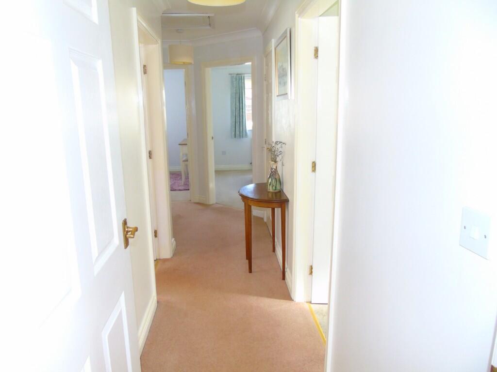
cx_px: 248
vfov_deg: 54.9
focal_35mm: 25
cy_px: 186
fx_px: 359
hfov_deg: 69.4
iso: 200
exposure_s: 1/30
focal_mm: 4.4
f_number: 3.4
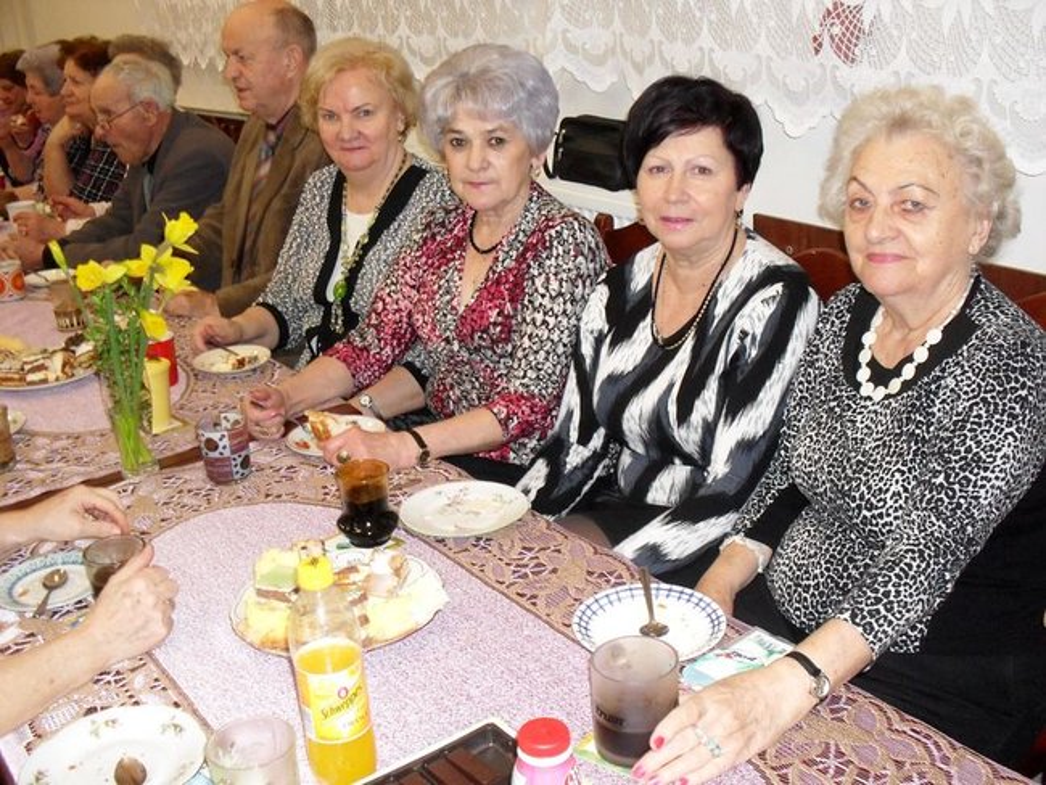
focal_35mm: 38
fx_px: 1149
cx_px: 523
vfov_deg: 37.7
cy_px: 392
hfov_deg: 49.0
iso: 200
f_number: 2.8
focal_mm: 6.3
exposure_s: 1/45
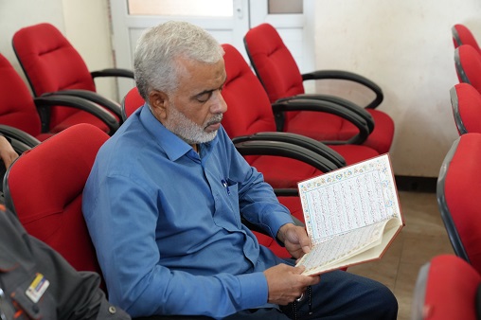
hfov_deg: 35.7
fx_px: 748
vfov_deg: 24.2
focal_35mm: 56
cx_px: 240
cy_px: 160
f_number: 4
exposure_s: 1/160
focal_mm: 56
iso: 4000
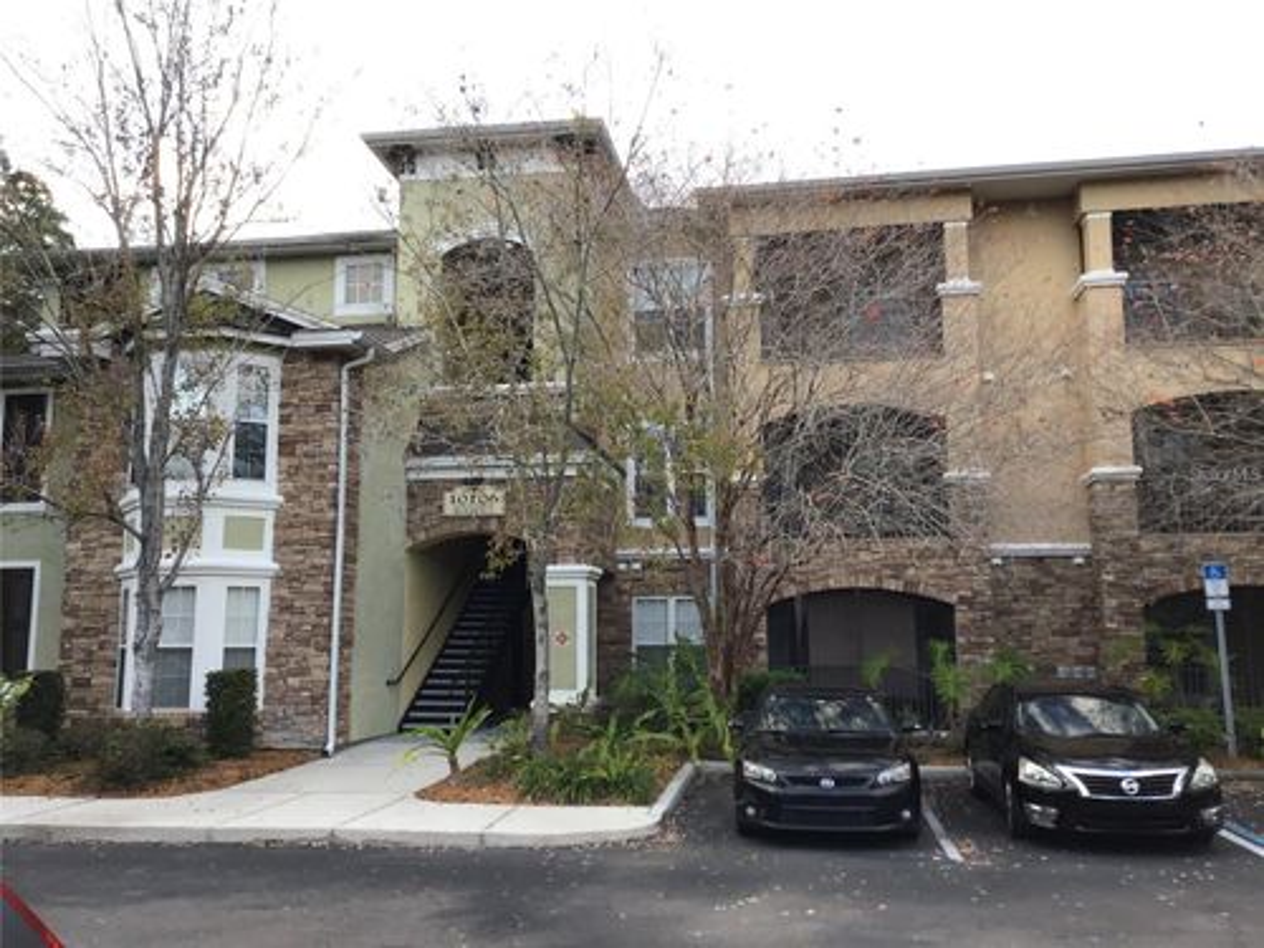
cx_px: 632
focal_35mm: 31
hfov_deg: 58.4
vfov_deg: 45.4
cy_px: 474
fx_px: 1132
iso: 40
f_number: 2.4
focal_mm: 3.3
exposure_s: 1/120
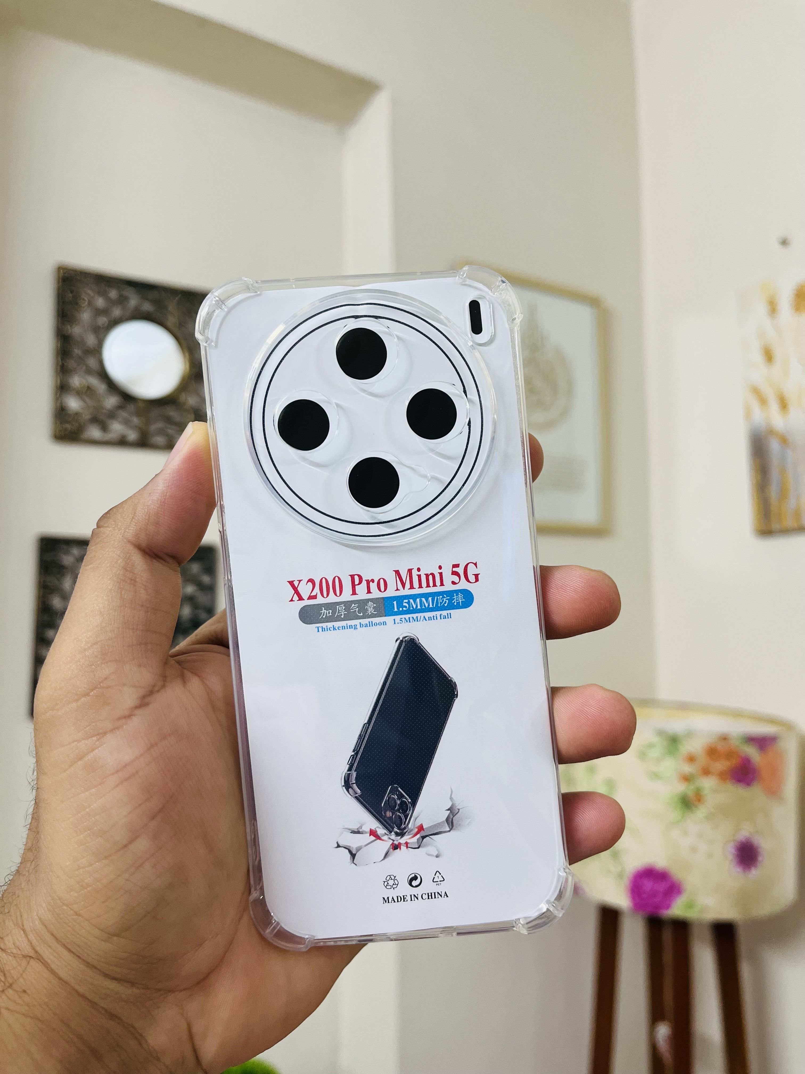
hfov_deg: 53.1
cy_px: 537
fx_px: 806
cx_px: 402
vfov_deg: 67.3
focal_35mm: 26
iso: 125
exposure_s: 1/100
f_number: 1.6
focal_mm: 5.1
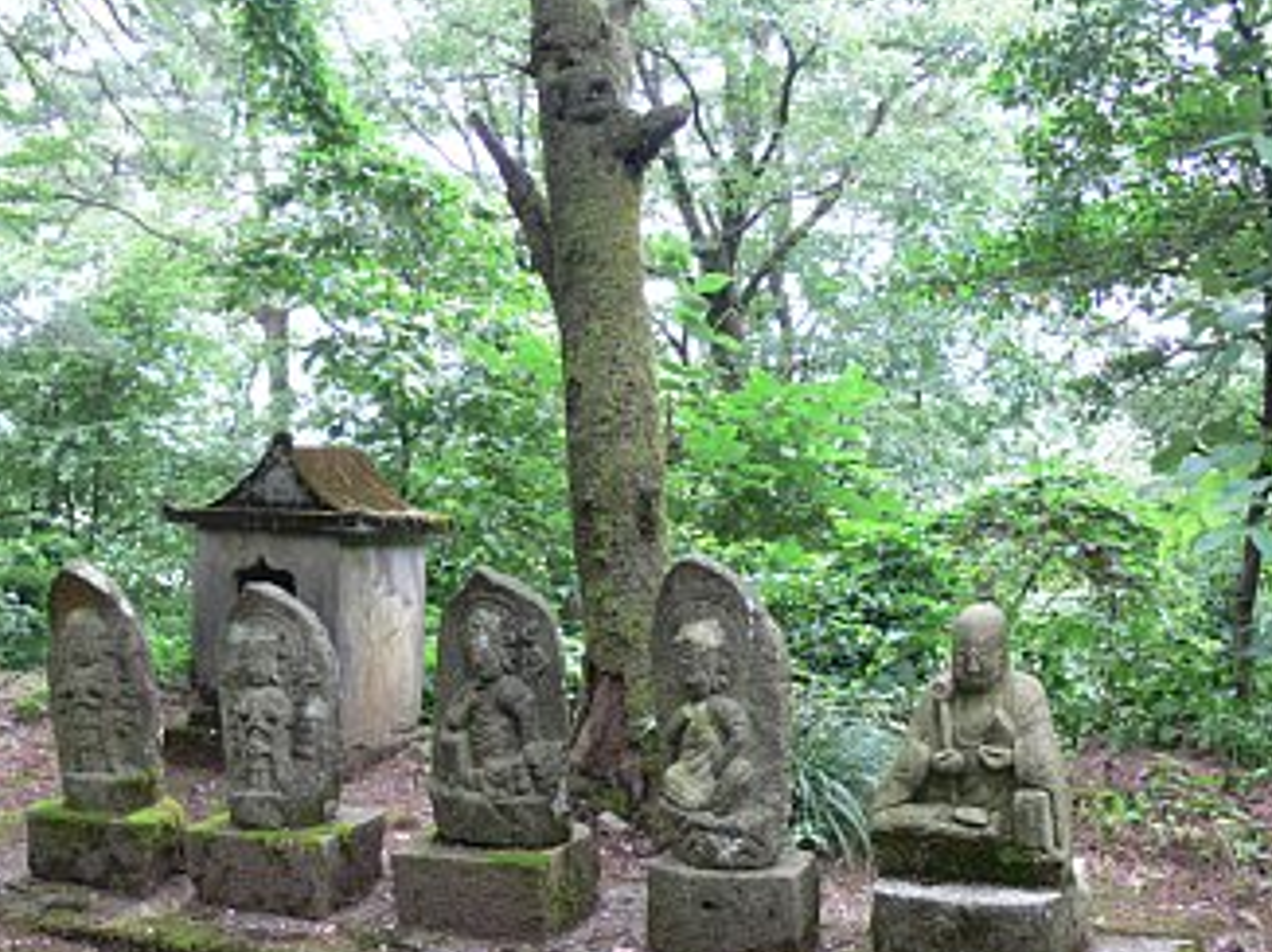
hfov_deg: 43.9
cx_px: 644
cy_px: 535
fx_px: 1579
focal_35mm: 43
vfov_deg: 33.5
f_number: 2.8
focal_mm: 7.4
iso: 80
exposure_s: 1/30
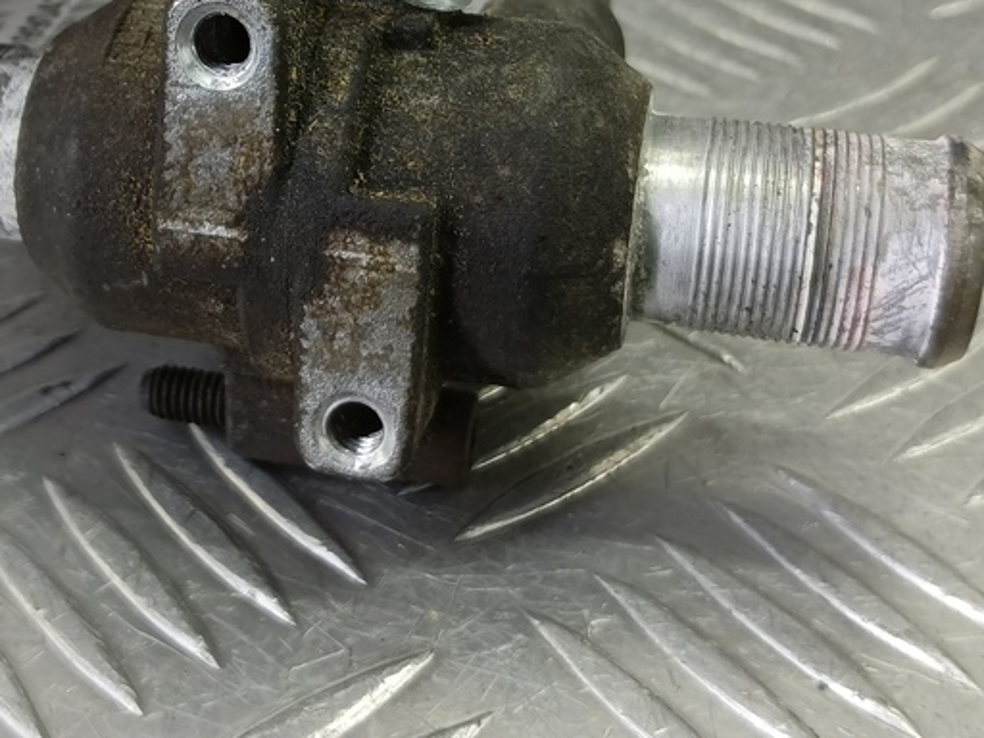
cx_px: 342
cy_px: 146
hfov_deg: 40.8
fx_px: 1308
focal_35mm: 46
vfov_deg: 30.7
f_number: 1.6
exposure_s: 1/50
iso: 189
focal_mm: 4.11
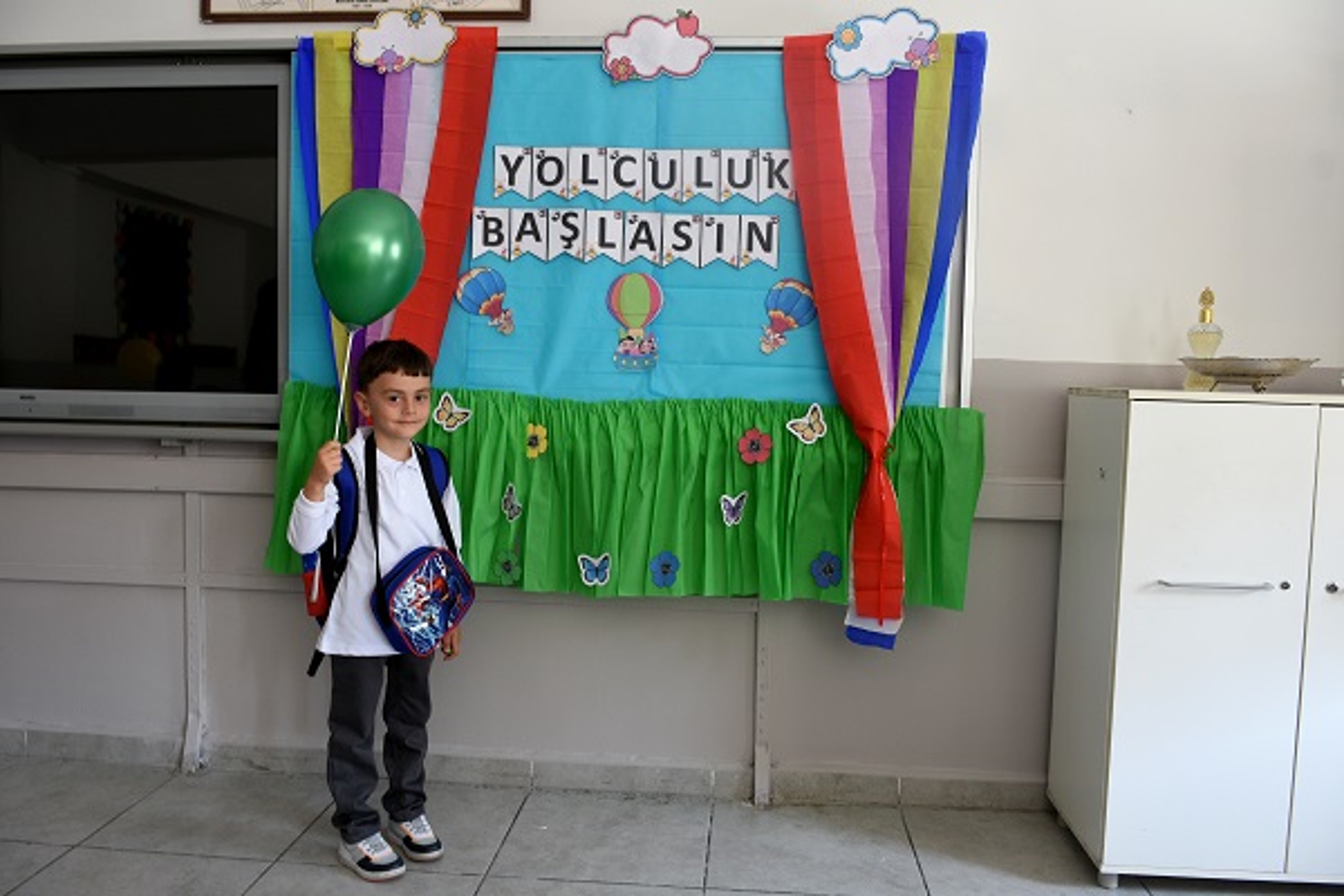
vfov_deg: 47.9
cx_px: 672
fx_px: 1008
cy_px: 448
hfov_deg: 67.4
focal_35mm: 27
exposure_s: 1/20
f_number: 5.6
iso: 250
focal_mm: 18
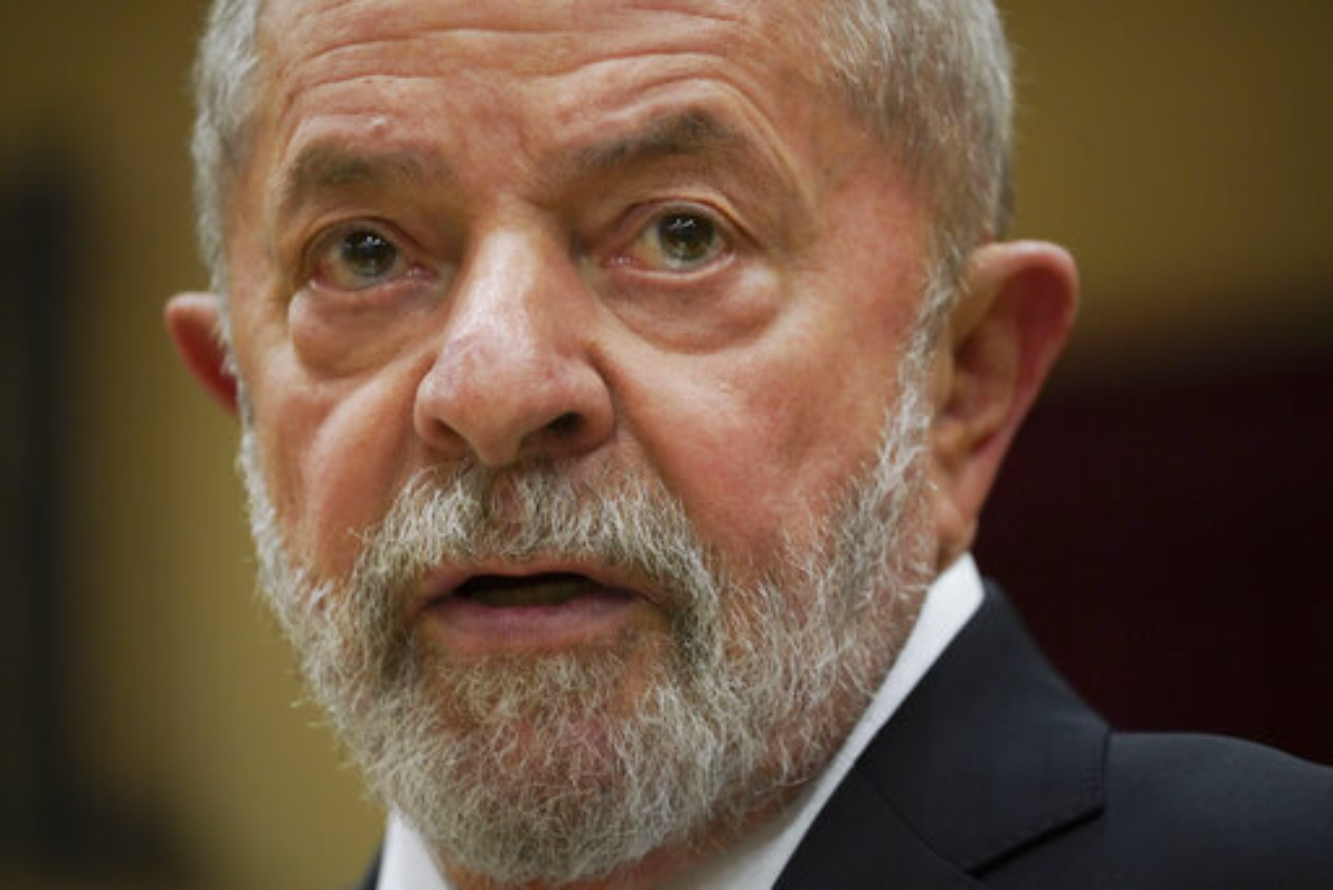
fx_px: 11114
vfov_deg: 4.6
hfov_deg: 6.9
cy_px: 445
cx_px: 666
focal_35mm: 300
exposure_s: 1/160
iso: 4000
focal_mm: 300
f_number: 5.6
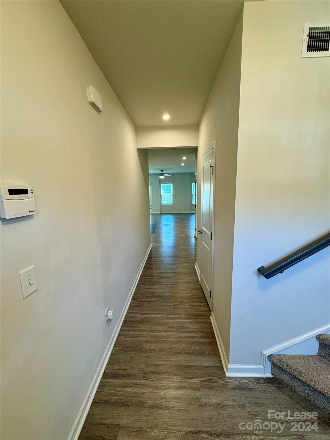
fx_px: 178
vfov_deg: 102.1
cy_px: 220
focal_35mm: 14
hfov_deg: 85.7
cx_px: 165
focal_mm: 2.22
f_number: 2.2
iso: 200
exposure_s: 1/120
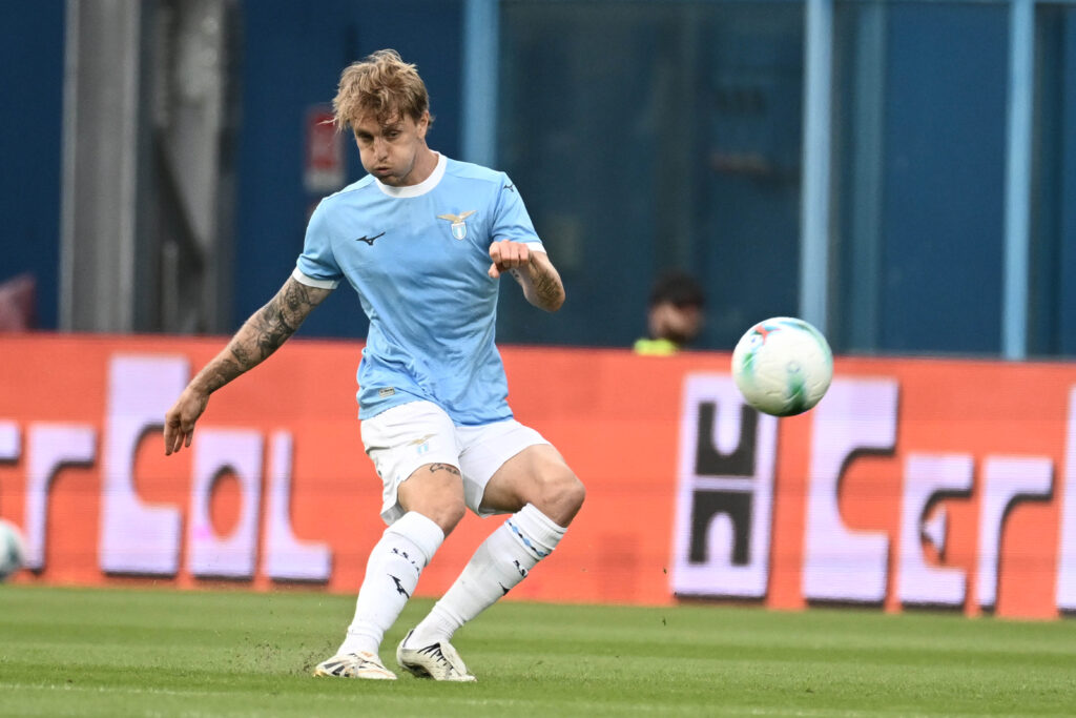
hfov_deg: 3.4
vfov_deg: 2.3
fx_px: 17935
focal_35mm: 600
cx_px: 538
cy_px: 359
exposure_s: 1/1600
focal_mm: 400
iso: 1400
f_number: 4
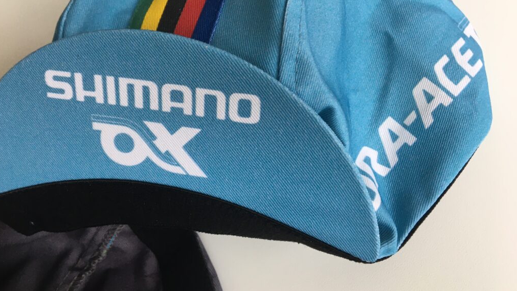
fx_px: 439
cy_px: 120
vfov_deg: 36.6
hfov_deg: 61.0
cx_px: 257
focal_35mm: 32
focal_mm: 4.15
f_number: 2.2
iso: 25
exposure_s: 1/33
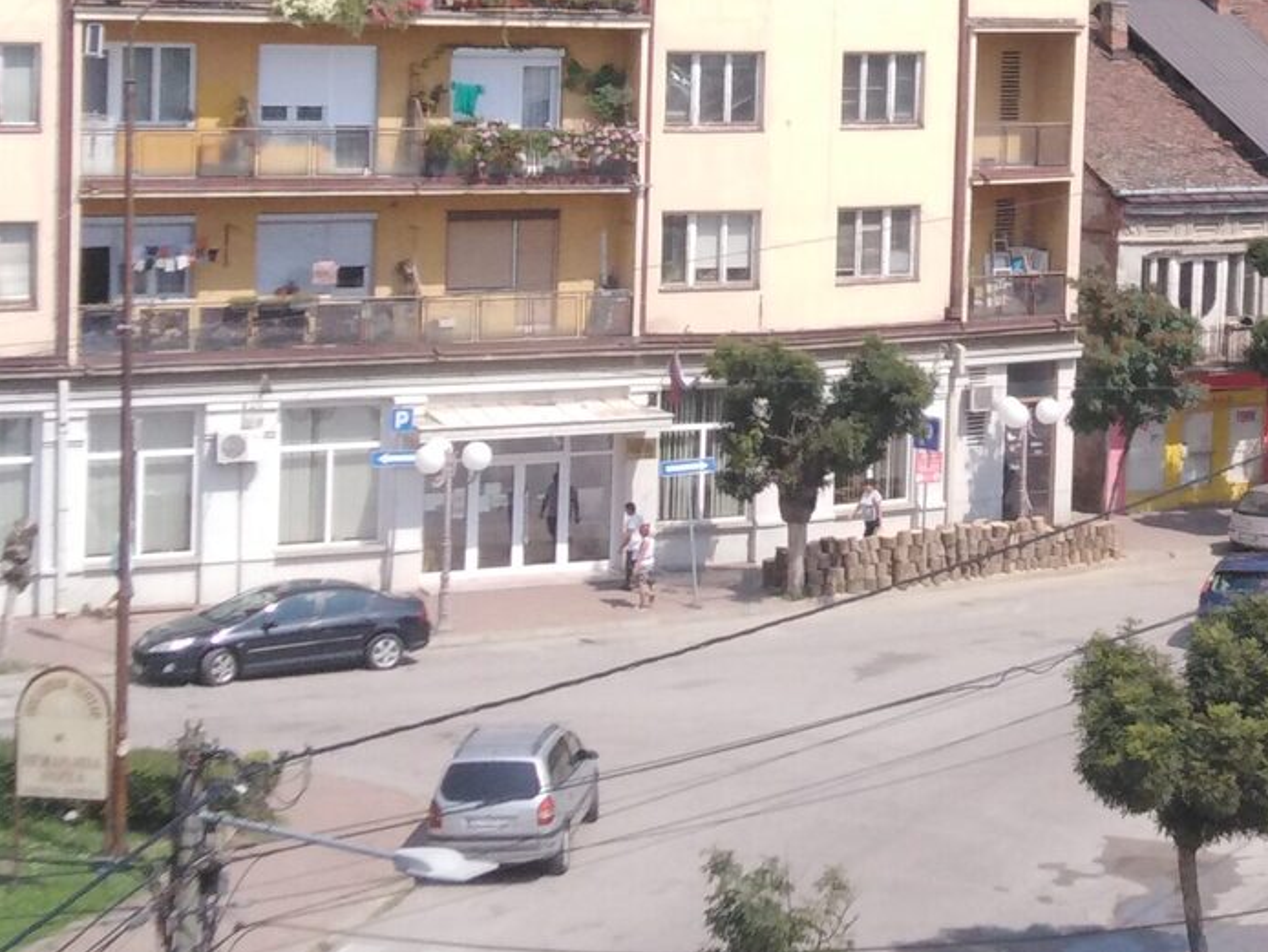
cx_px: 1297
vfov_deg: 26.3
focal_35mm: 54
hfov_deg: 32.4
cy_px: 136
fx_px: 1979
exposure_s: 1/1223
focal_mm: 3.37
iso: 101
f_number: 2.2
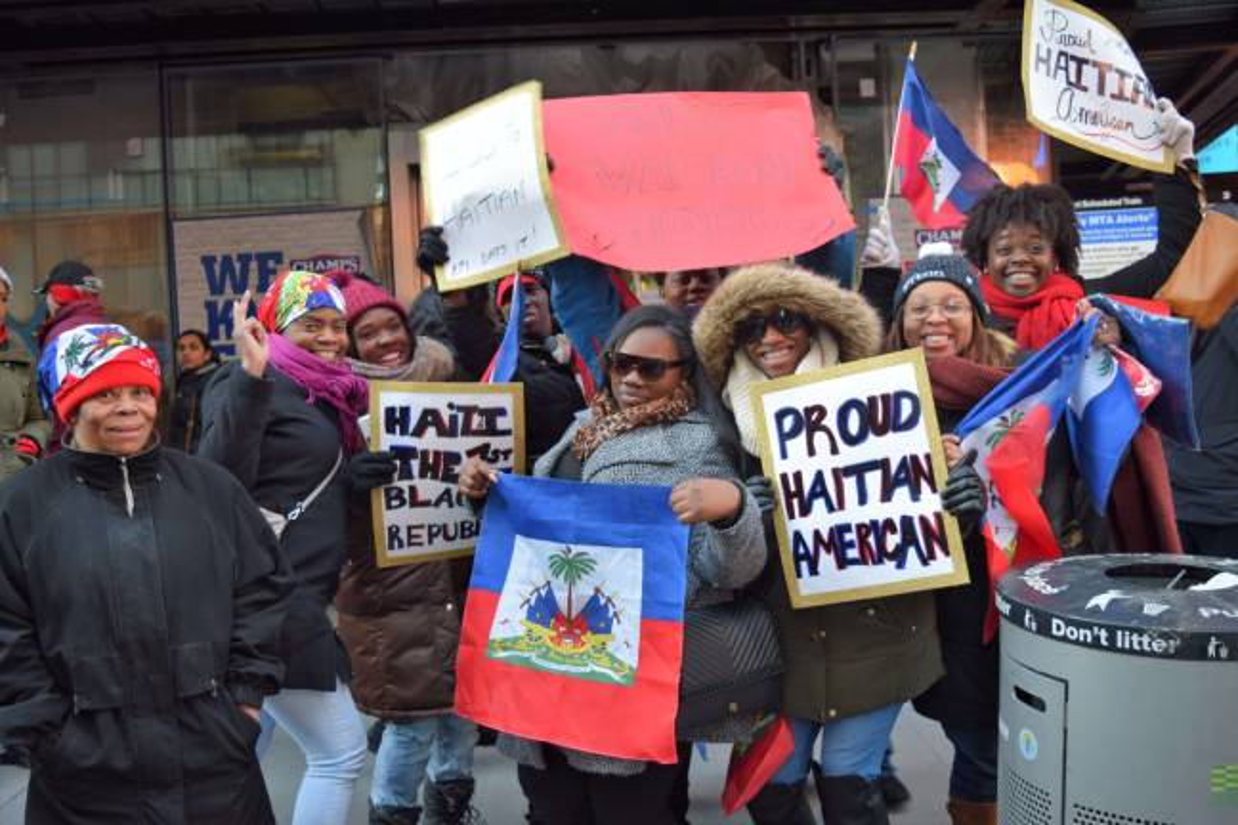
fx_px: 1238
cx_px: 619
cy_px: 412
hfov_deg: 53.1
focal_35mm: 36
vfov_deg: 36.9
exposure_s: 1/60
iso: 400
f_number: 4
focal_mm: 24
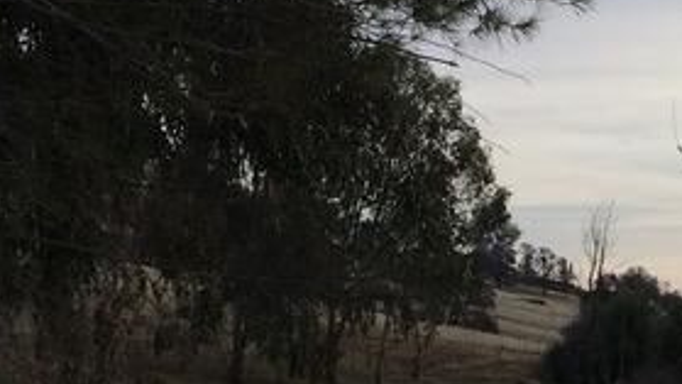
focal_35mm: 116
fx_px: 2098
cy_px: 433
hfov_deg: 16.6
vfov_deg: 10.3
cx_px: 1049
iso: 32
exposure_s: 1/933
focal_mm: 4.15
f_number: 2.2
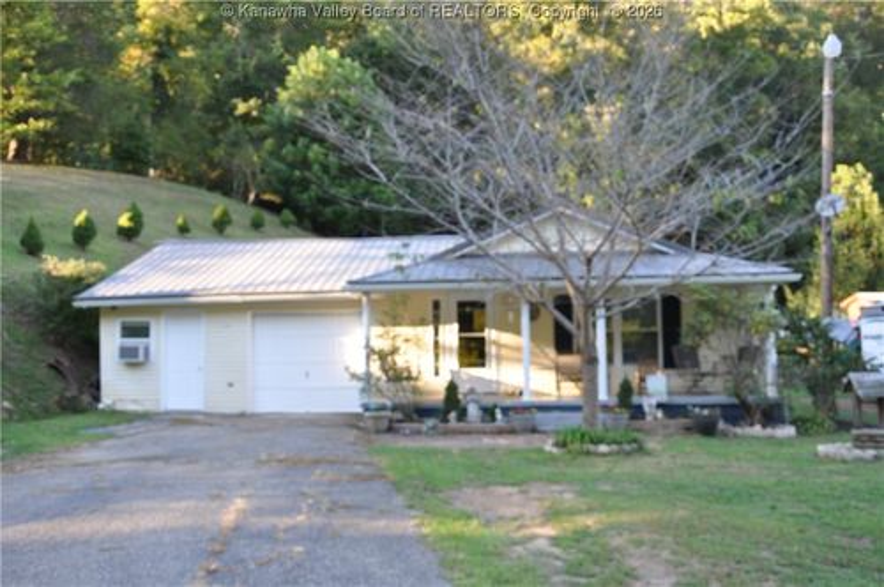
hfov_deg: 51.3
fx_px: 920
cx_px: 442
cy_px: 294
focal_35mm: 38
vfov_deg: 35.4
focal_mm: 25
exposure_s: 1/40
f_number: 6.3
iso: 200
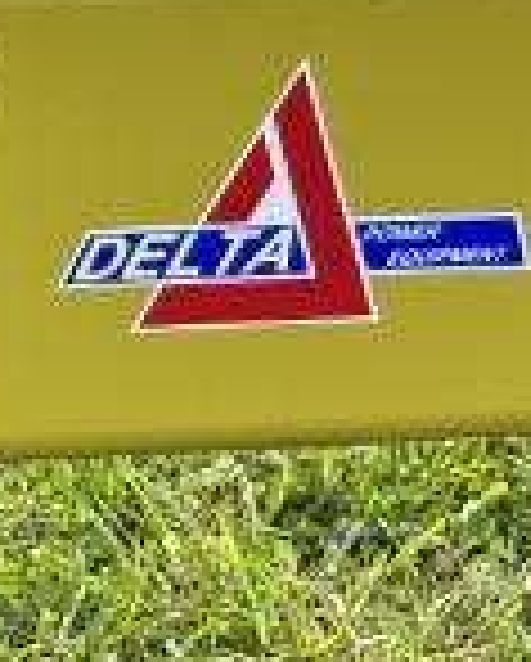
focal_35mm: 138
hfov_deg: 8.8
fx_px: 2705
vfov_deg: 13.8
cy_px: 36
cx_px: -1143
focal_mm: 5.96
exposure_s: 1/608
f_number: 1.6
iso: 50
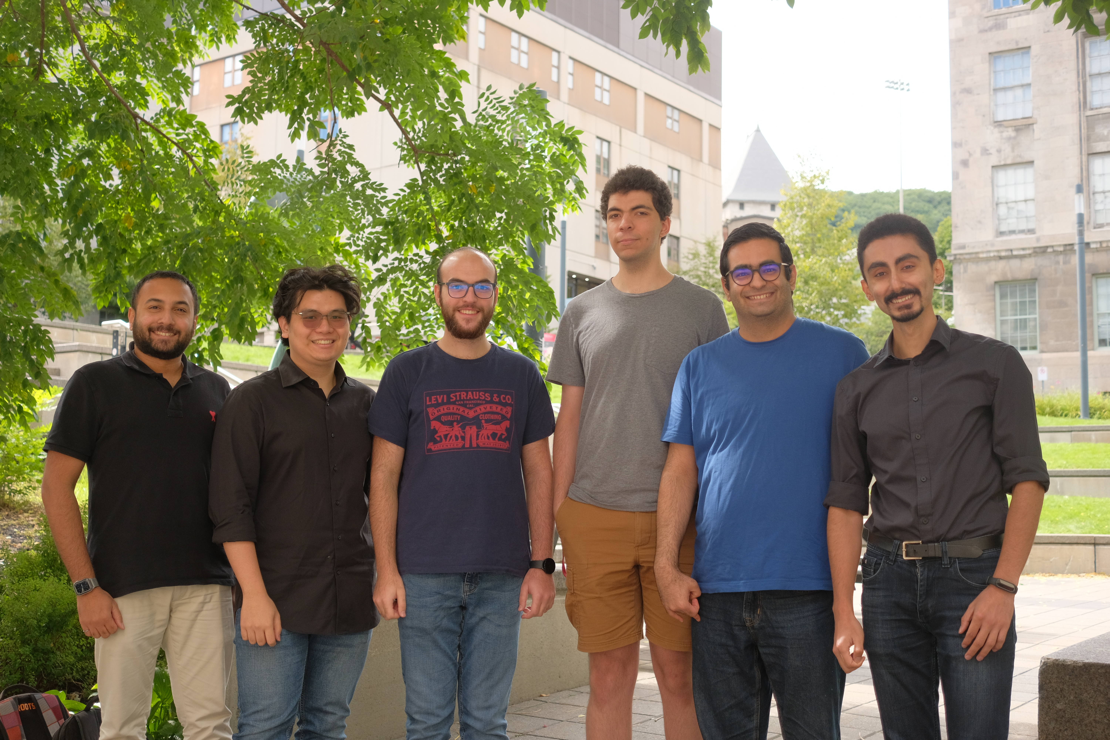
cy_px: 370
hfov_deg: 47.4
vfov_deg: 32.6
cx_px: 555
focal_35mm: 41
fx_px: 1264
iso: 400
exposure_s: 1/500
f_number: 2.8
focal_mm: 27
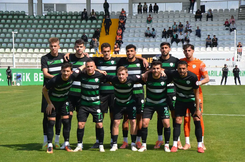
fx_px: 866
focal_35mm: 128
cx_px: 122
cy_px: 81
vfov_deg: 10.7
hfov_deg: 16.1
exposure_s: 1/250
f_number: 10
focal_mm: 85
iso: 160
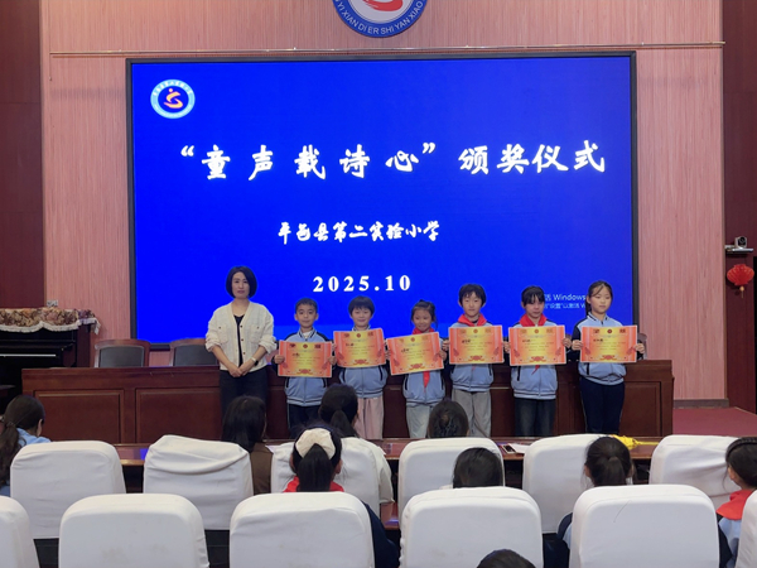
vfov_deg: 38.7
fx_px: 809
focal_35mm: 37
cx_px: 378
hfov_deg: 50.1
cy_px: 284
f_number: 1.6
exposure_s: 1/60
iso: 320
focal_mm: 5.96
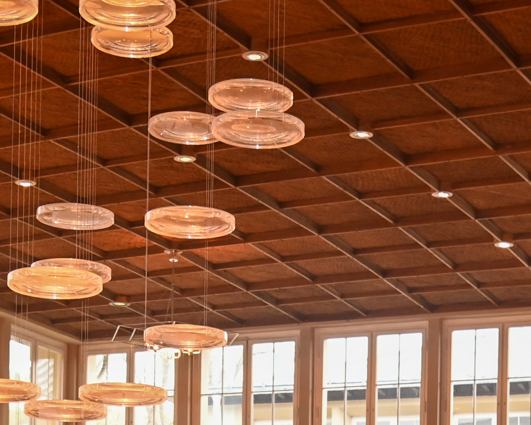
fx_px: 1682
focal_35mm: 107
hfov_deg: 17.9
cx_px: 269
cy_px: 777
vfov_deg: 13.0
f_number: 4
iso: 1400
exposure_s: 1/60
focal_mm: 24
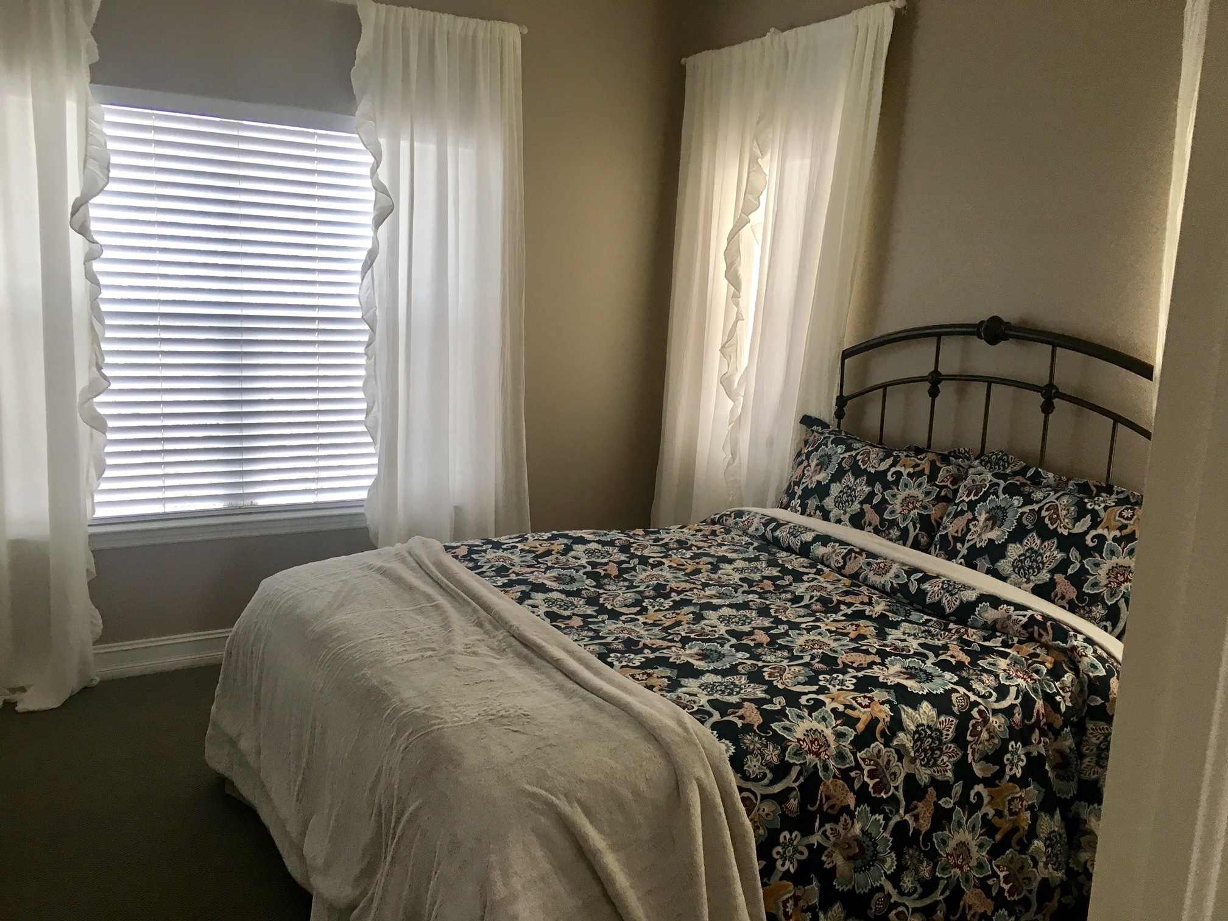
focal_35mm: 29
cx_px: 614
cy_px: 460
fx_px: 1029
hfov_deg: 61.7
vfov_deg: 48.2
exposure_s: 1/30
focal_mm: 4.15
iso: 25
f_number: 2.2
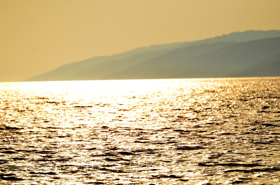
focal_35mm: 390
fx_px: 3026
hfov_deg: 5.3
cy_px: 92
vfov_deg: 3.5
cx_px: 140
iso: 800
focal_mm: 260
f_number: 5.6
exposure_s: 1/8000
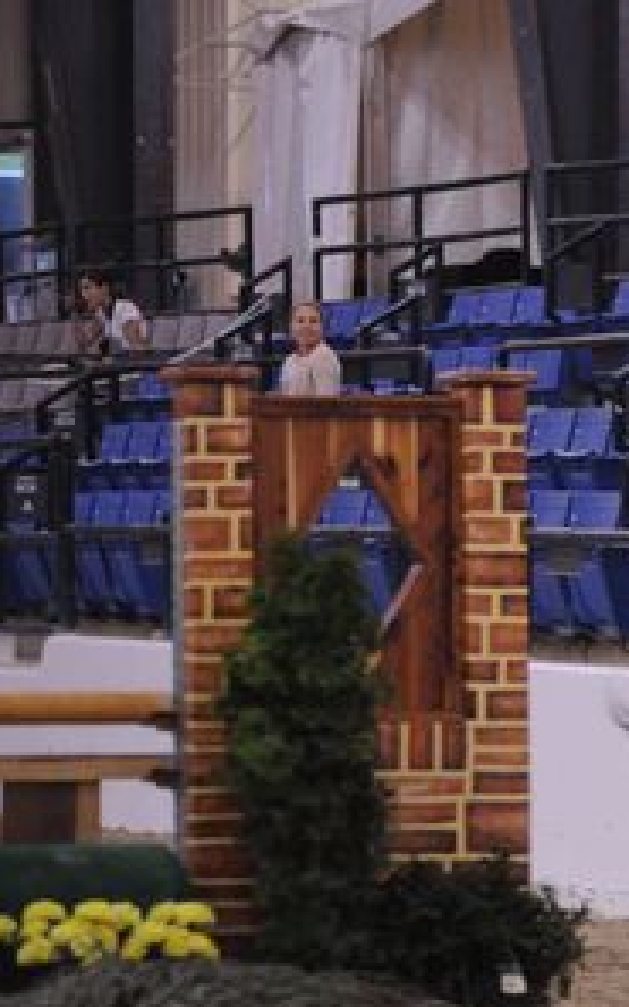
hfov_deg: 4.7
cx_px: 1081
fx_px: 7543
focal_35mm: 275
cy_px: 612
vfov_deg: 7.6
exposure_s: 1/400
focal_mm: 125
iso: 5000
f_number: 2.8
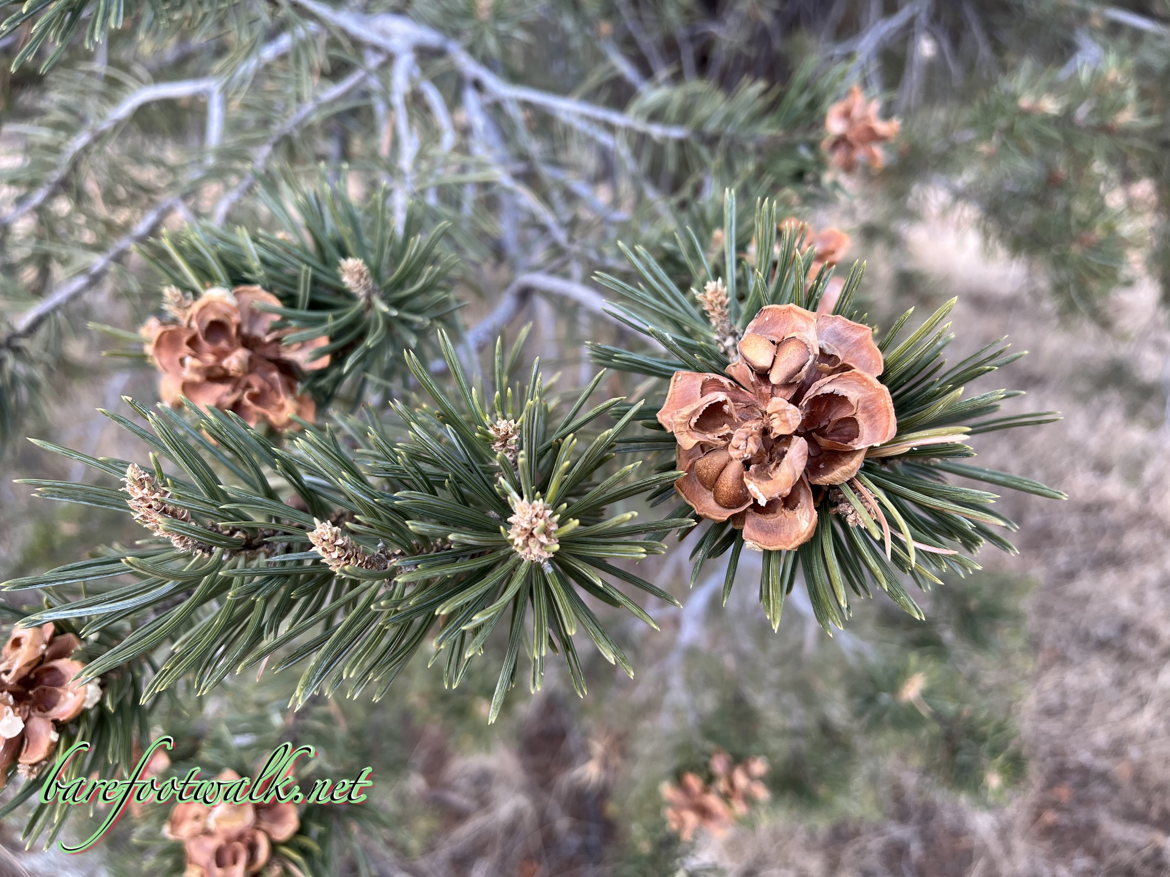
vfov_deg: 53.1
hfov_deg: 67.3
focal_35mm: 26
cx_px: 585
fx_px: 879
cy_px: 438
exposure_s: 1/121
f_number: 1.6
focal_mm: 5.1
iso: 80
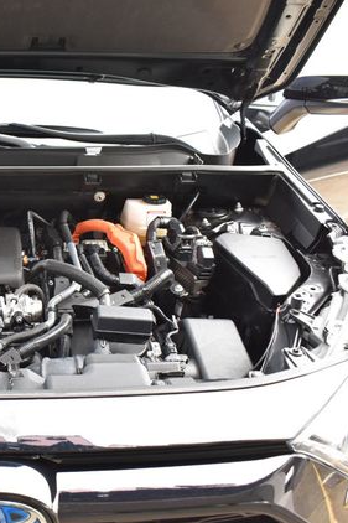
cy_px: 262
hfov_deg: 26.4
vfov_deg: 41.3
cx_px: -16
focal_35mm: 48
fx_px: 693
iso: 800
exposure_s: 1/125
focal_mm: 21
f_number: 5.6
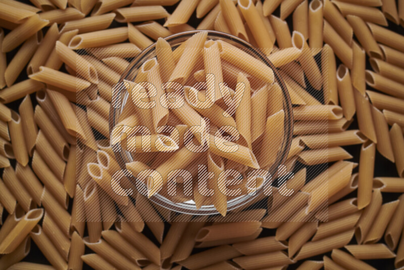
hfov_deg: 39.6
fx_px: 561
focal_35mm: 50
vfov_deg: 27.0
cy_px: 135
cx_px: 202
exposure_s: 1/100
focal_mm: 50
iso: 160
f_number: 8
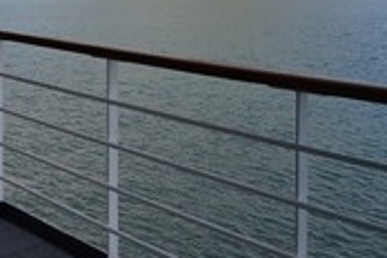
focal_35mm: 58
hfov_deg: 33.4
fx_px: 623
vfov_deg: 21.9
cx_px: 71
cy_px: -36
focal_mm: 24
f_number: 13
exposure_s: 1/200
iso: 200
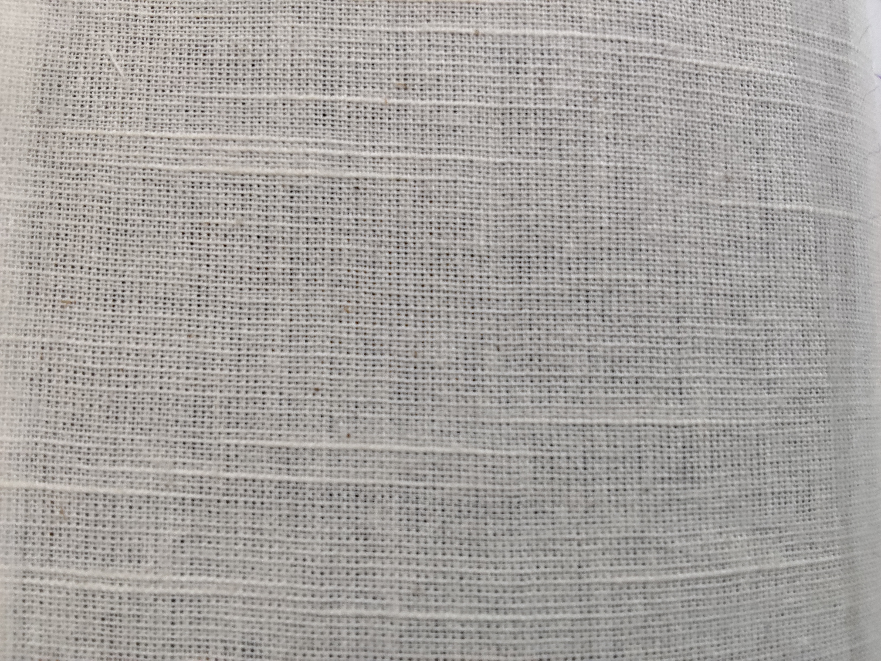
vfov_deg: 53.1
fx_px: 662
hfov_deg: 67.3
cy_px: 330
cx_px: 440
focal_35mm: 26
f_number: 2
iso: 160
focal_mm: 2.78
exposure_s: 1/50
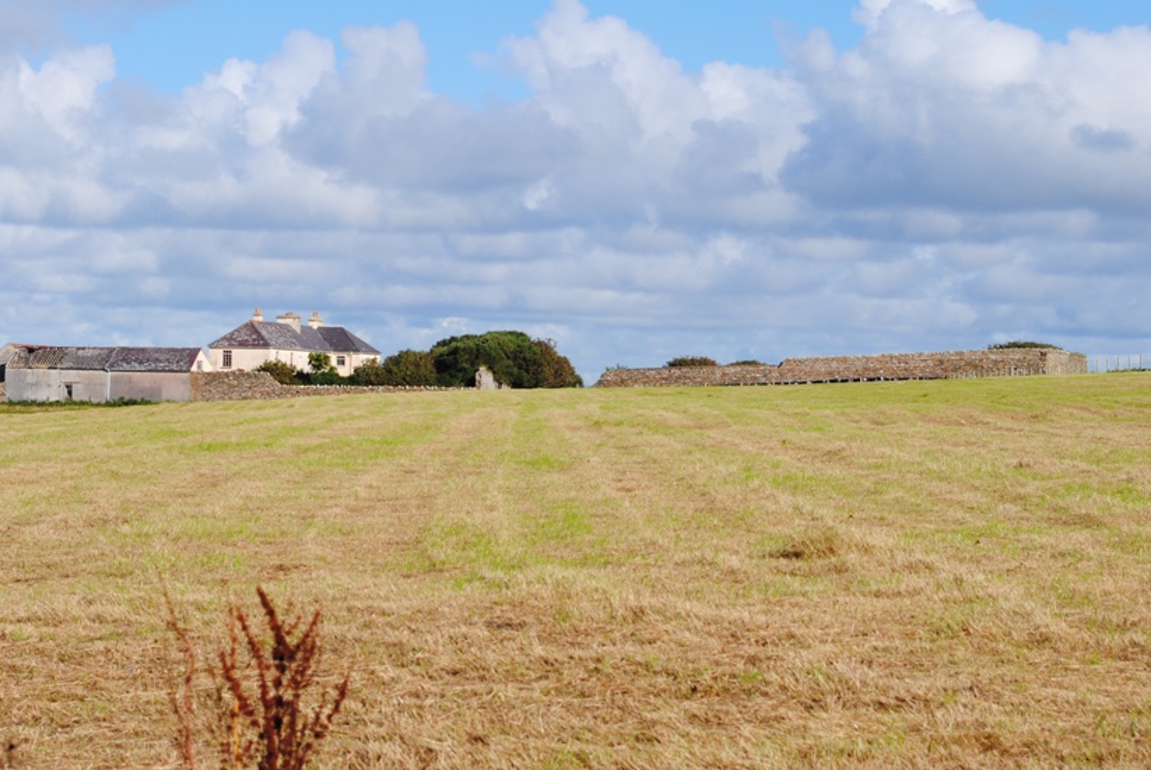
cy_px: 318
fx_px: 3285
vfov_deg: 13.4
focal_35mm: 103
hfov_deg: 19.9
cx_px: 484
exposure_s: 1/320
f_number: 9
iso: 100
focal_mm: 55
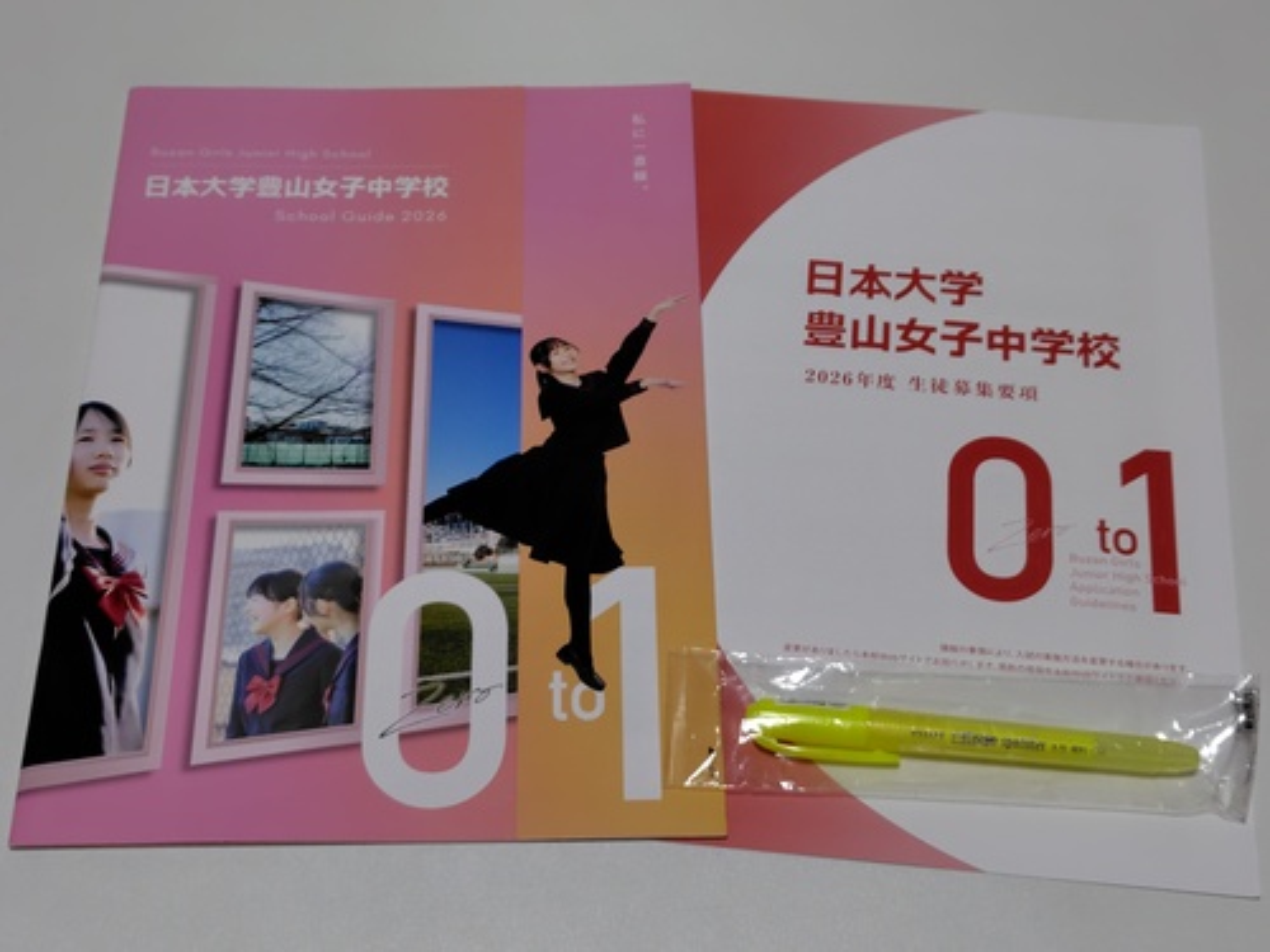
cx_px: 635
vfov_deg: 58.9
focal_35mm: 23
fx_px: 844
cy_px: 476
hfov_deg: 73.9
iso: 265
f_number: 1.9
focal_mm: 5.6
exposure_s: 1/120
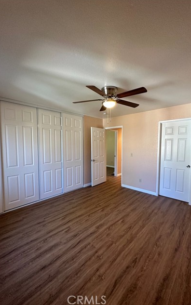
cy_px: 153
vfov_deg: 101.4
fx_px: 125
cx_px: 98
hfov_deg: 74.8
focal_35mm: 15
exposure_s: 1/60
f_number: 2.2
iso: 250
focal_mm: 2.22
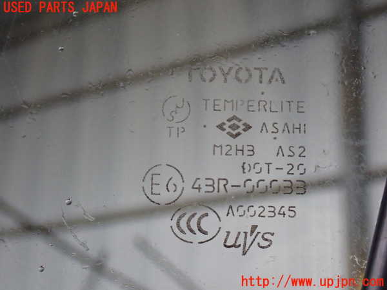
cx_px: 194
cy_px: 145
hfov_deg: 27.4
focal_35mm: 71
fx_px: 794
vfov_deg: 20.7
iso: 800
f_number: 3.9
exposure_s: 1/60
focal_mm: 12.73
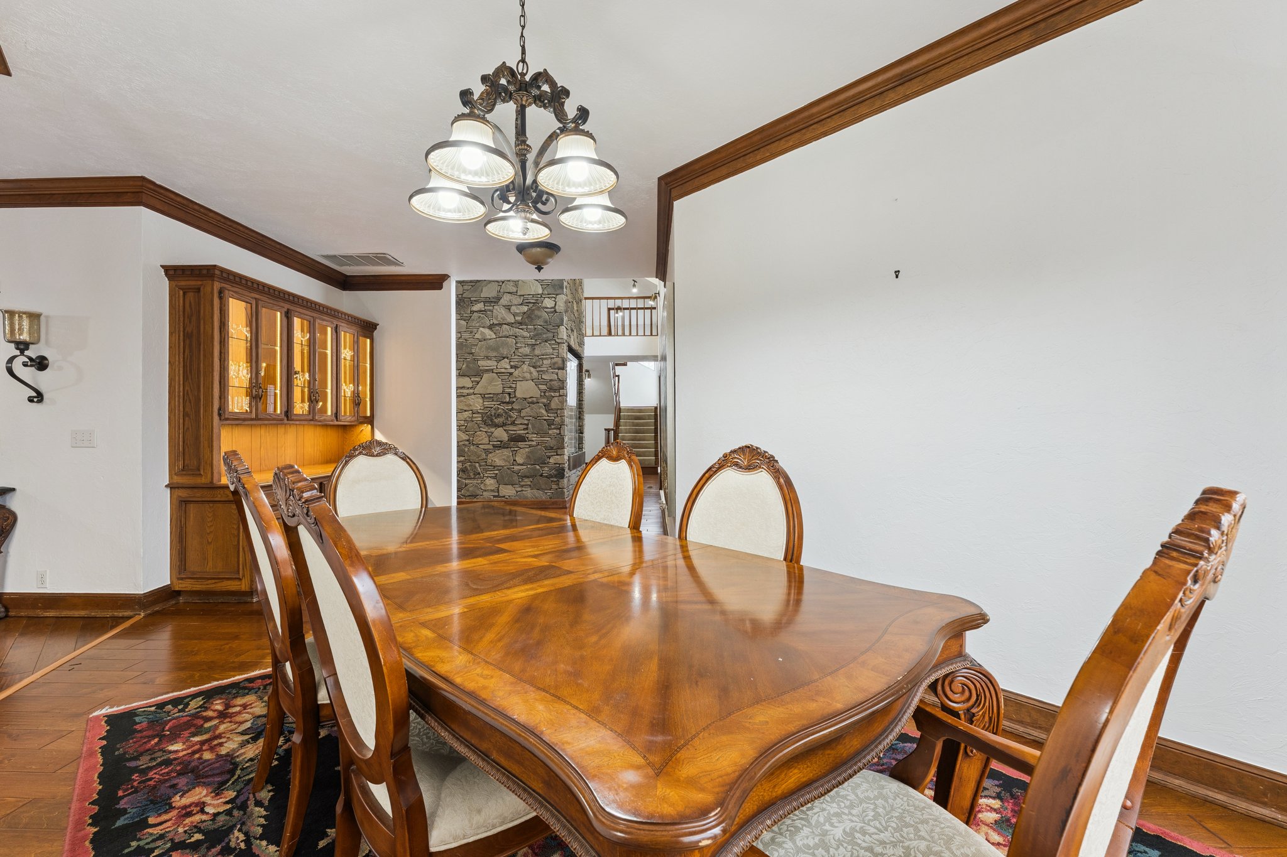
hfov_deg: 99.3
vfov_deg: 76.2
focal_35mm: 15
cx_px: 644
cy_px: 428
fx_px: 547
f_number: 10
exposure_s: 1/8
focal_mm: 15.3
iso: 200
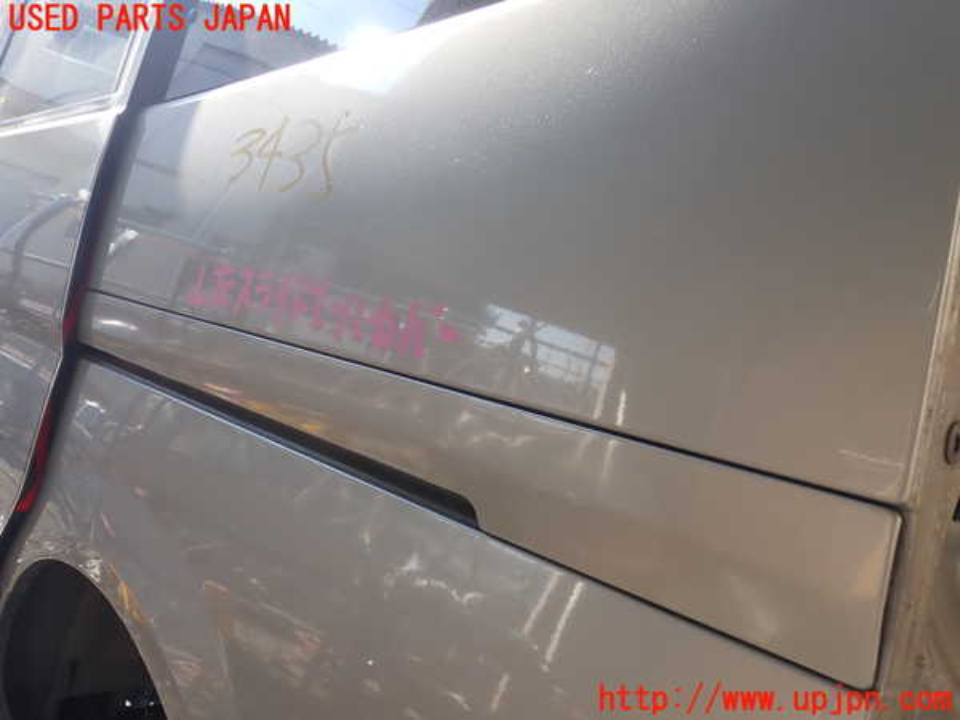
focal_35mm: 30
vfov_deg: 46.8
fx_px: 832
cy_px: 360
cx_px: 480
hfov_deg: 60.0
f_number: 3.2
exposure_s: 1/200
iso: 100
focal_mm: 5.4
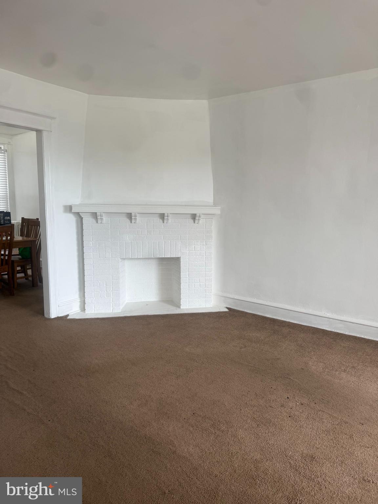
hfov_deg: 56.8
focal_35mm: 24
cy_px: 252
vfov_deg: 71.6
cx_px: 189
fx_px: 349
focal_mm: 6.76
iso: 125
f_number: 1.78
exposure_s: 1/120
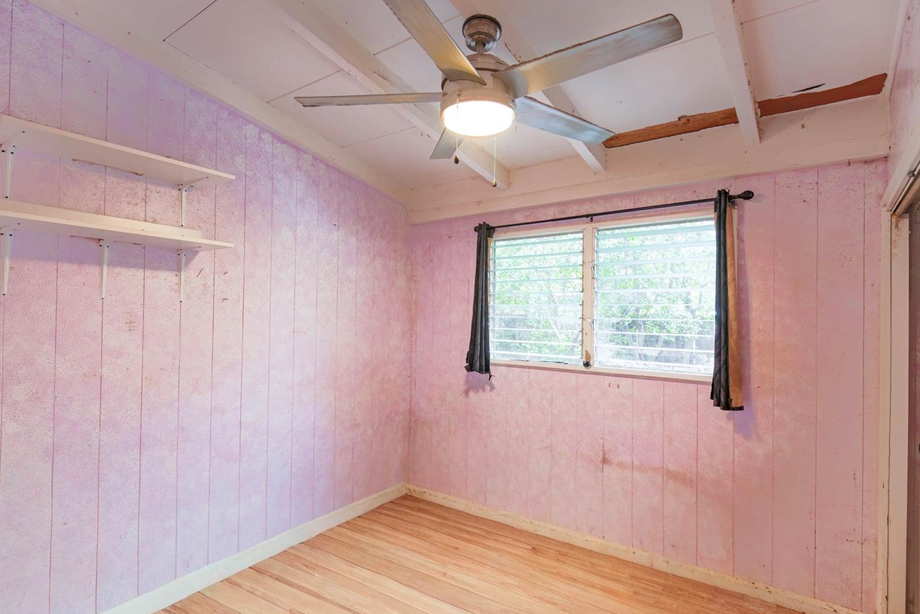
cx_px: 437
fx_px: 460
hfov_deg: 89.9
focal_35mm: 18
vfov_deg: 67.4
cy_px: 305
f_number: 4
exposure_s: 1/500
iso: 500
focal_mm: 16
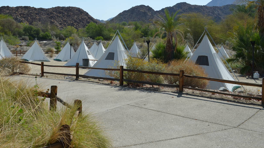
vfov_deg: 28.6
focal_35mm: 41
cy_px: 38
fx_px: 287
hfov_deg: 49.0
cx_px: 102
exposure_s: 1/320
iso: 100
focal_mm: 20
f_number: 9
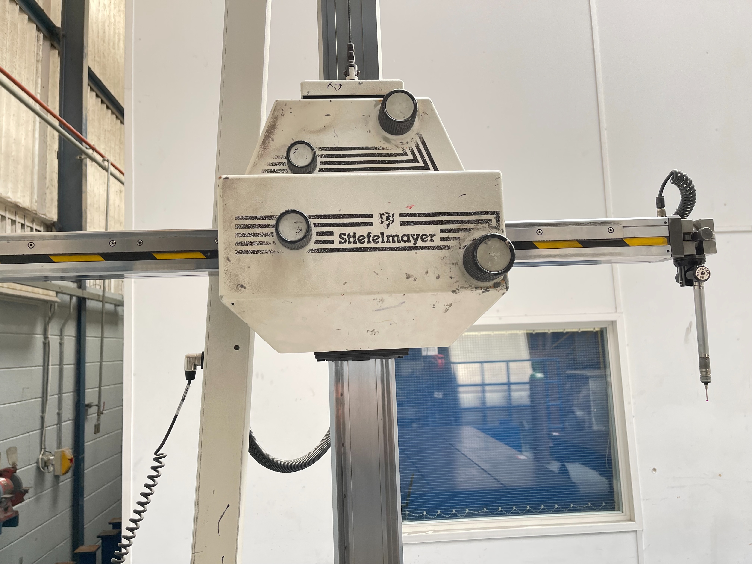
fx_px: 565
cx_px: 376
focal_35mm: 26
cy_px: 282
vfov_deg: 53.1
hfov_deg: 67.3
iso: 100
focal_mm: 5.1
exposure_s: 1/121
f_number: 1.6
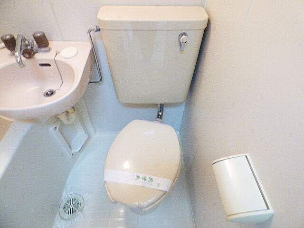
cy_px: 114
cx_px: 152
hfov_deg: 81.7
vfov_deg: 66.0
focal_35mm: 20
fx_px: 176
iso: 400
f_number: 2.8
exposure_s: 1/20
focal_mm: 3.58
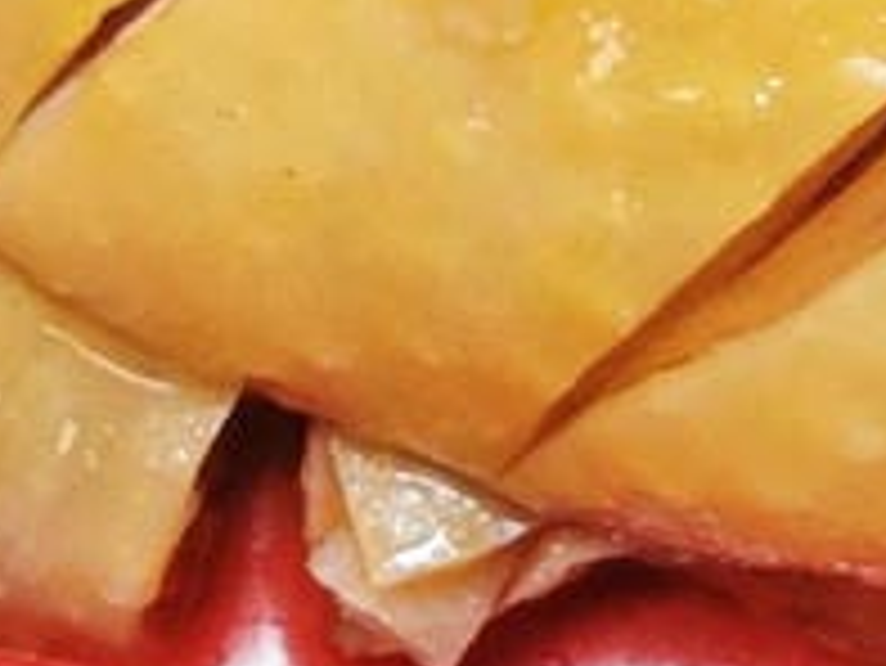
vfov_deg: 10.1
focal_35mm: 140
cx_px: 504
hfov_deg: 14.1
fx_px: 3585
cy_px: -436
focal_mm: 2.03
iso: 125
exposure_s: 1/120
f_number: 1.8
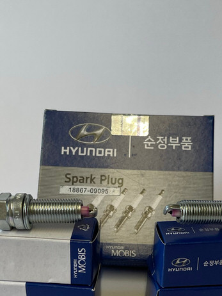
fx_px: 461
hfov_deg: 27.0
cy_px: 226
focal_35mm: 54
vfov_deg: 34.7
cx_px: 128
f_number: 1.6
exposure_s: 1/111
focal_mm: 5.1
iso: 100
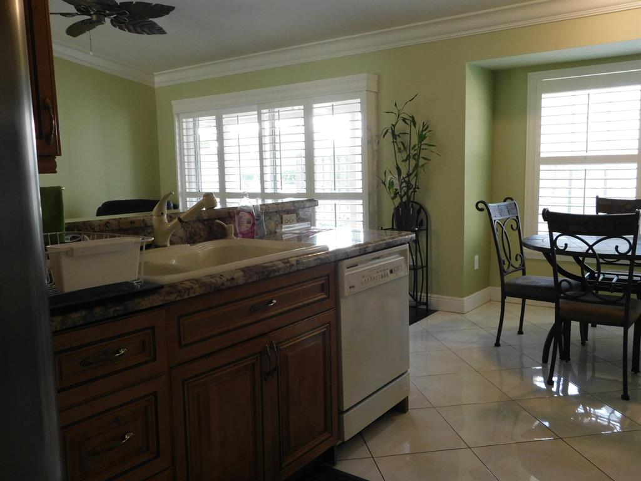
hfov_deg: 60.0
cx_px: 320
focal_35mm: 30
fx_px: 556
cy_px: 240
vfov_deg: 46.8
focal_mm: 5.3
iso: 360
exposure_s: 1/30
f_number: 3.2
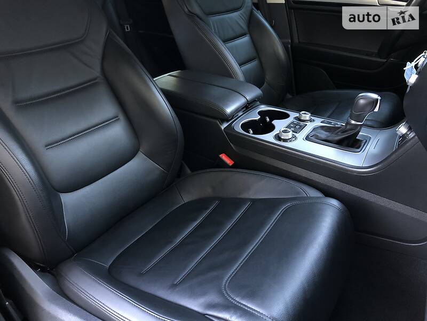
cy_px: 160
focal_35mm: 28
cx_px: 214
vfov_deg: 49.7
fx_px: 345
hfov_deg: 63.4
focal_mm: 4
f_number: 1.8
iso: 100
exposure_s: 1/9
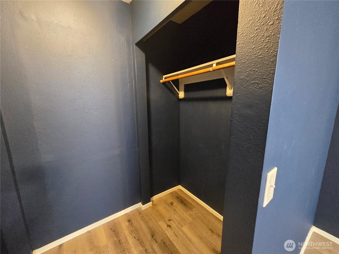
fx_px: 127
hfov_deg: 106.2
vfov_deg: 89.9
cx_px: 170
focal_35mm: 13
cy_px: 127
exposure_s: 1/24
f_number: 2.2
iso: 1600
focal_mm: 2.2
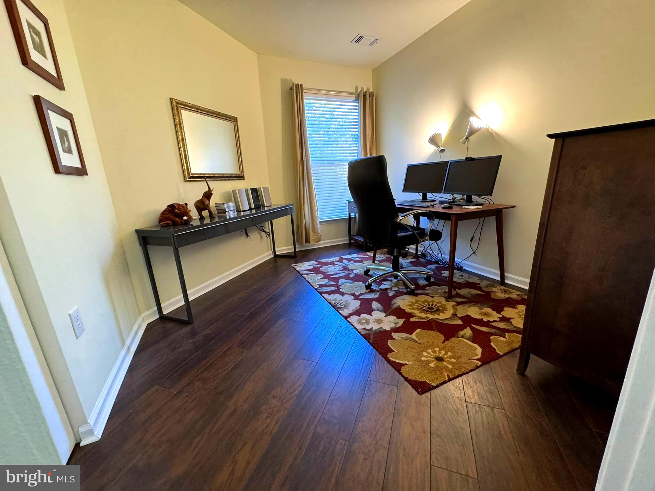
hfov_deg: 102.1
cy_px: 246
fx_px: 265
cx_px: 328
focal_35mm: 14
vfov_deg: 85.7
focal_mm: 2.22
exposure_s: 1/60
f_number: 2.2
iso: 250
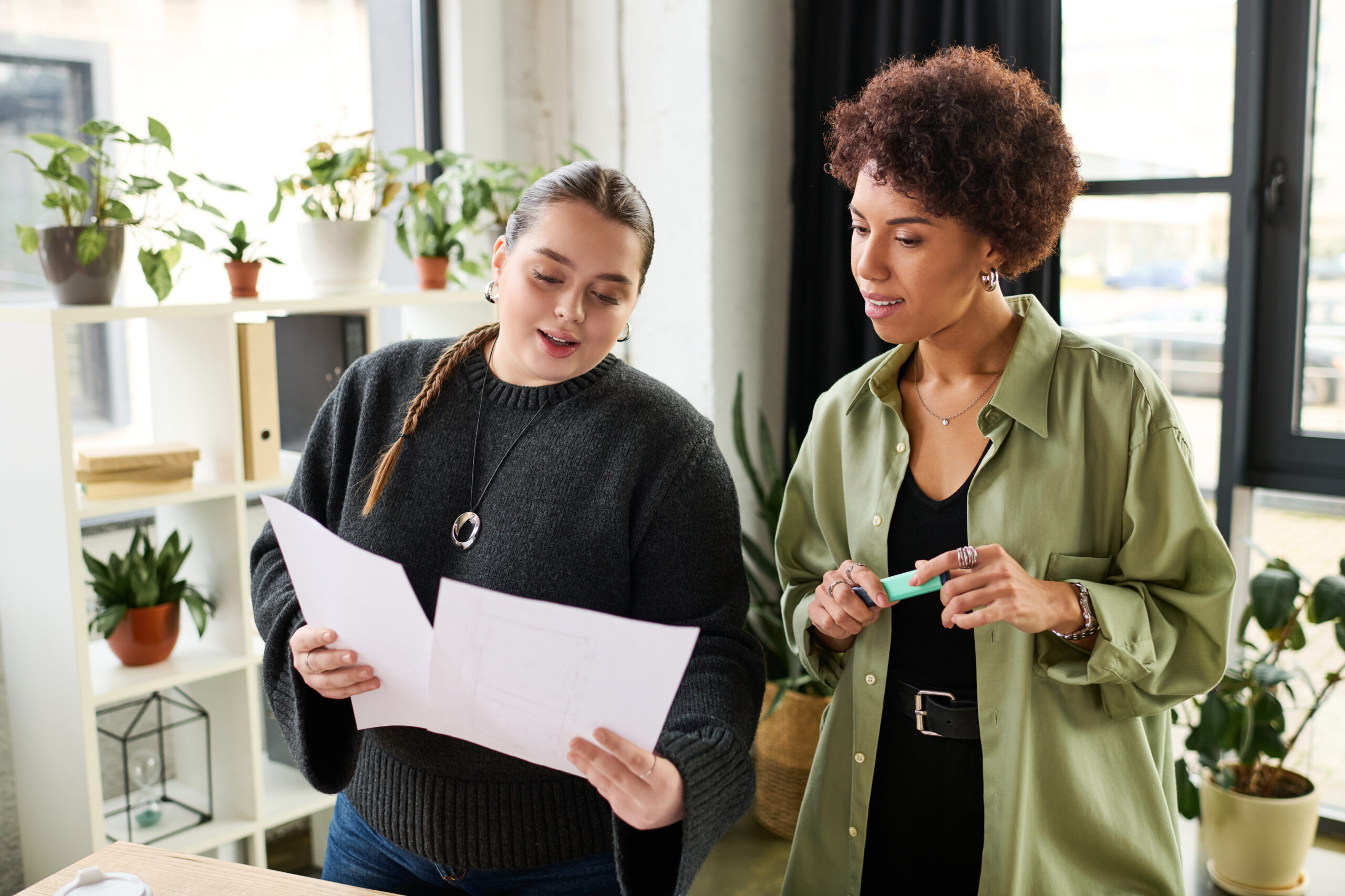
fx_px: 1308
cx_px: 672
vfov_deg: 37.9
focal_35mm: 35
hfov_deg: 54.4
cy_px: 448
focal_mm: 35
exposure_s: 1/200
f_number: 2.8
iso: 400
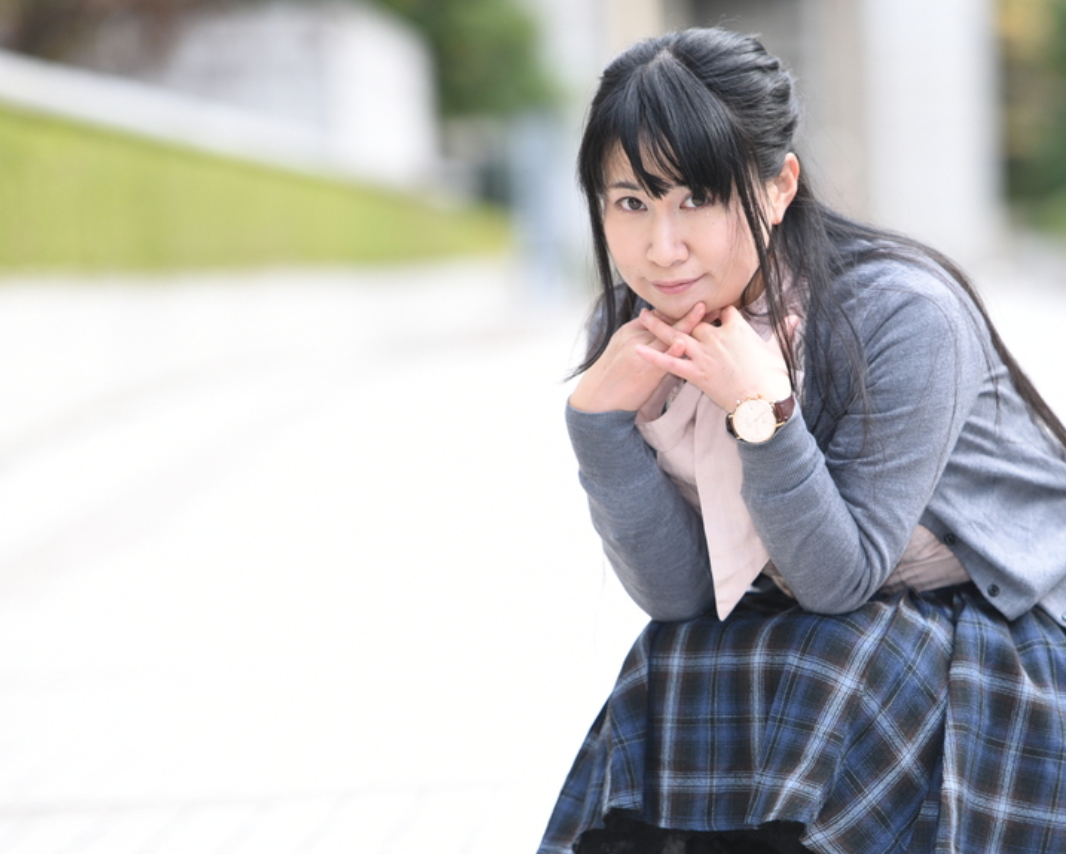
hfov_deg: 9.1
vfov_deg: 7.3
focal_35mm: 212
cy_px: 505
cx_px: 785
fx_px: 6690
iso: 250
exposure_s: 1/400
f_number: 2.8
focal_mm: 150
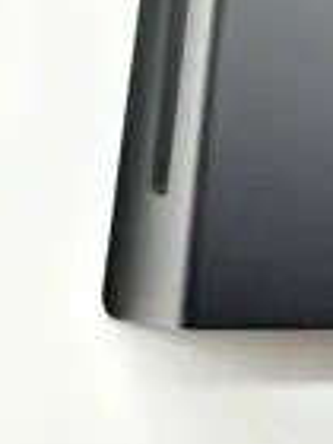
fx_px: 1231
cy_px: -368
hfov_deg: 13.3
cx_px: 660
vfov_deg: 16.8
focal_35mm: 96
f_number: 1.78
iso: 80
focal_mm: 6.86
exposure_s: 1/501
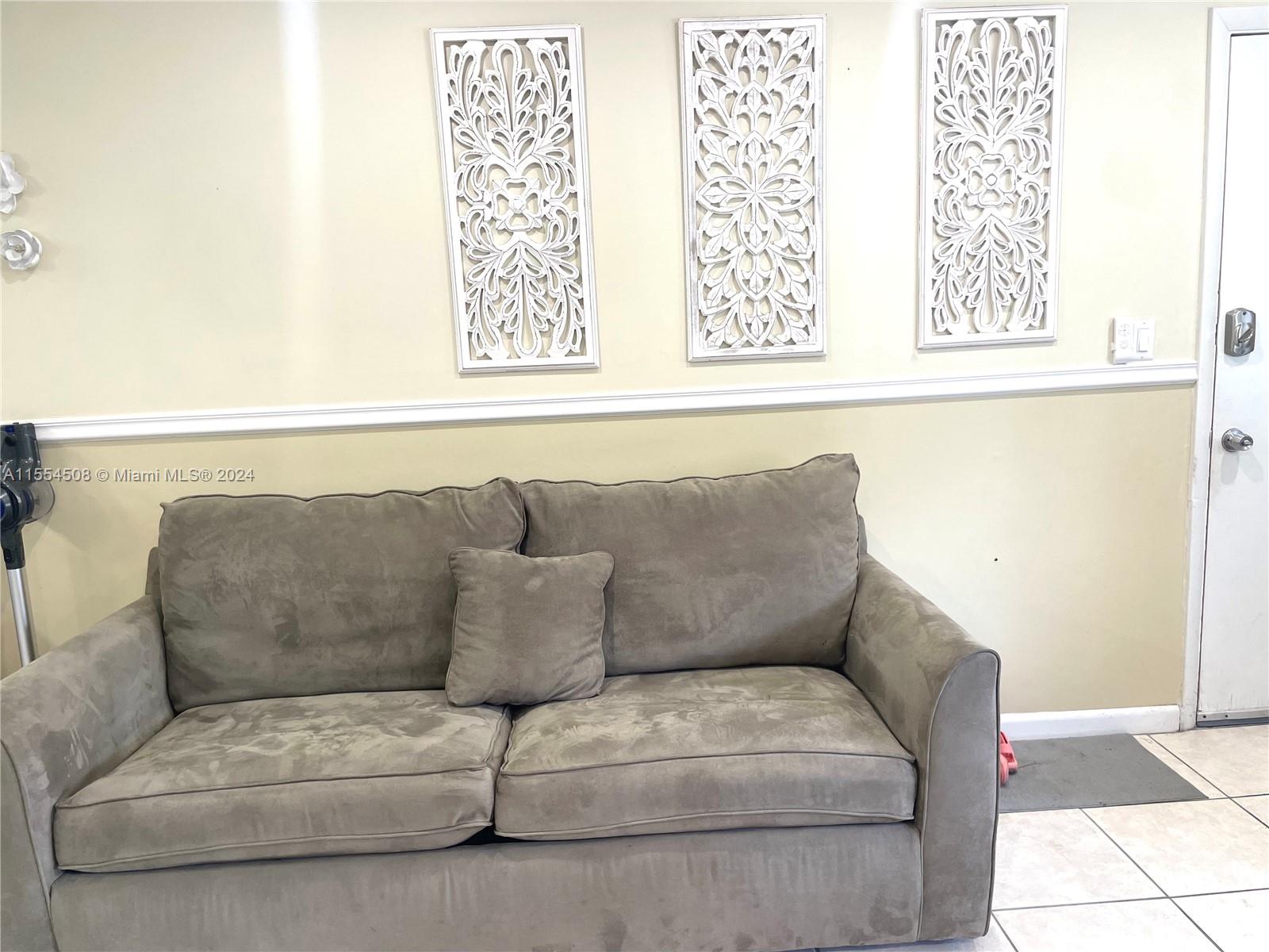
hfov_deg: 67.3
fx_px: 953
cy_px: 476
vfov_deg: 53.1
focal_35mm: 26
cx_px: 634
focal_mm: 4.2
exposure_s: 1/60
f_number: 1.6
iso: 64
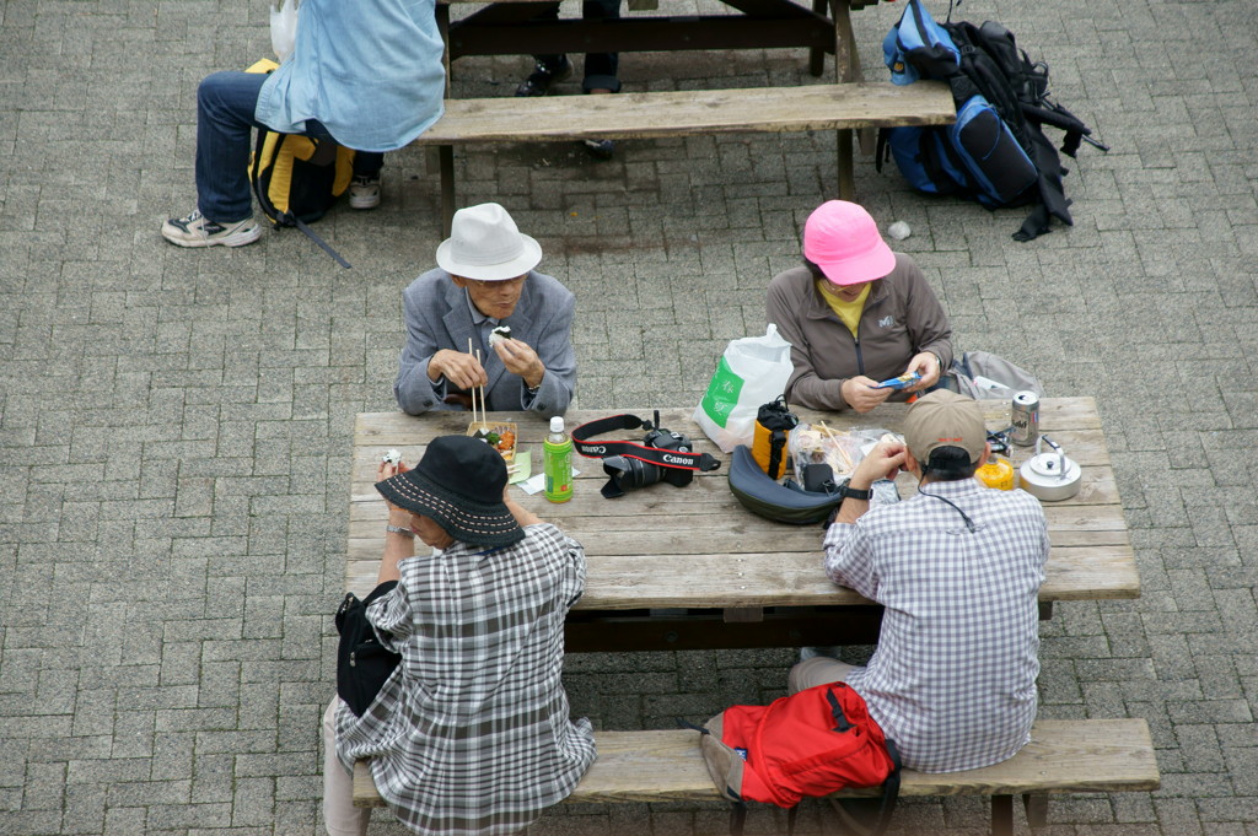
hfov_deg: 17.1
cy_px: 418
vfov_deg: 11.4
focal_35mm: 120
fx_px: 4190
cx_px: 629
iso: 200
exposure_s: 1/160
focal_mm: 80
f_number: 4.5
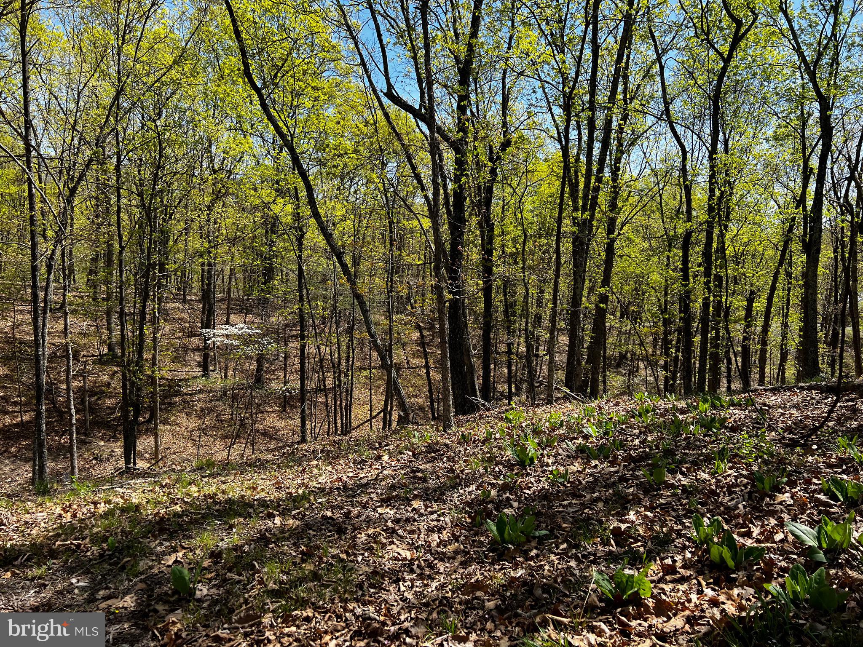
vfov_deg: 53.1
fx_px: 648
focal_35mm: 26
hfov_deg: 67.3
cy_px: 324
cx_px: 432
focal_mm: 5.7
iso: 50
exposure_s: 1/1698
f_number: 1.5
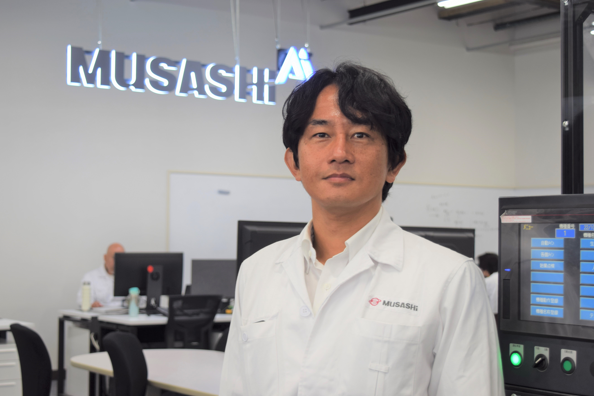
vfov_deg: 20.9
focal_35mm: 65
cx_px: 282
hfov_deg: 31.0
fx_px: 1072
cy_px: 220
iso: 100
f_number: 4.8
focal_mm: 38
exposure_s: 1/20
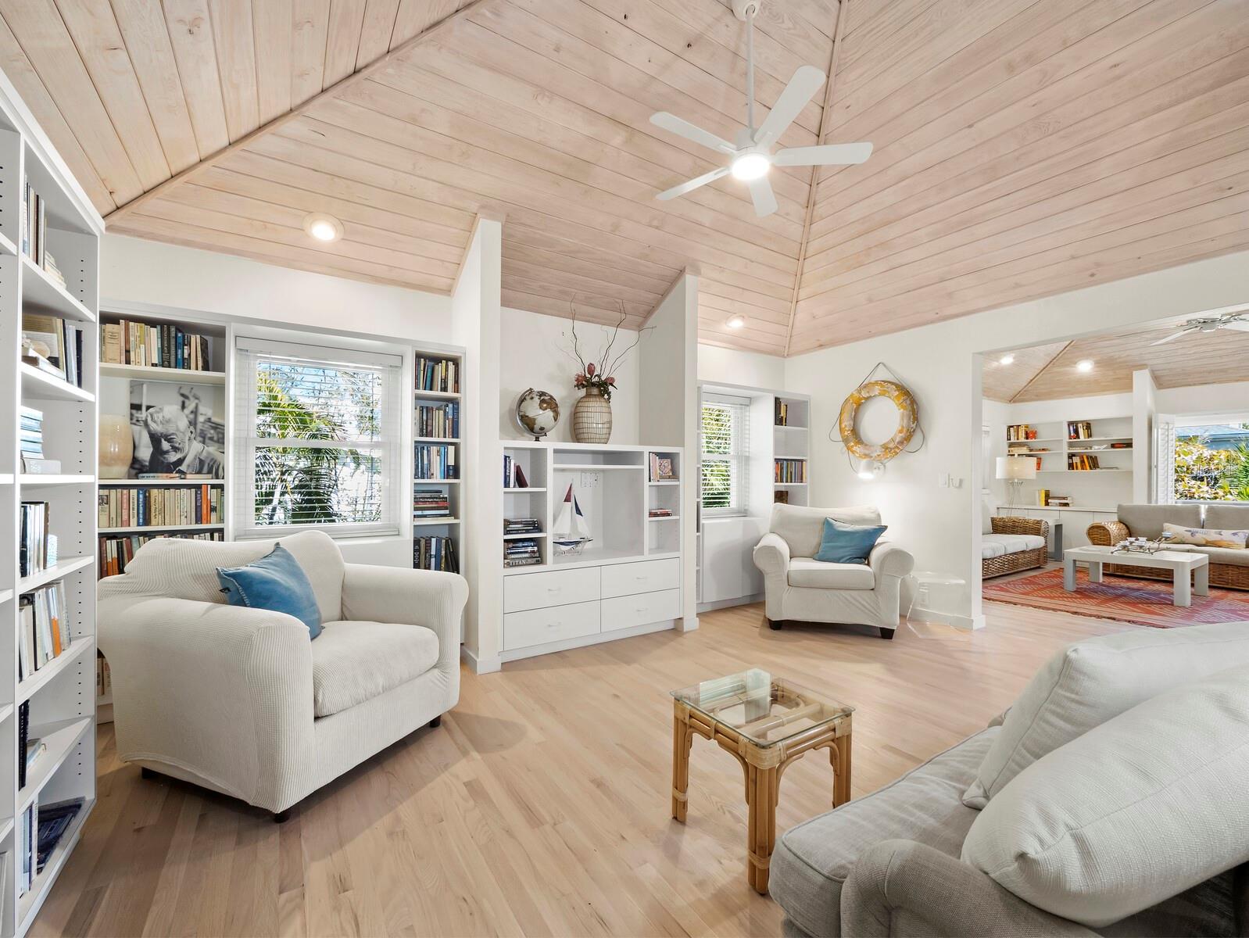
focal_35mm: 14
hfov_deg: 102.0
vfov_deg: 85.7
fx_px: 505
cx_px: 624
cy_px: 469
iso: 320
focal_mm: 7
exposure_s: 1.3
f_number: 13
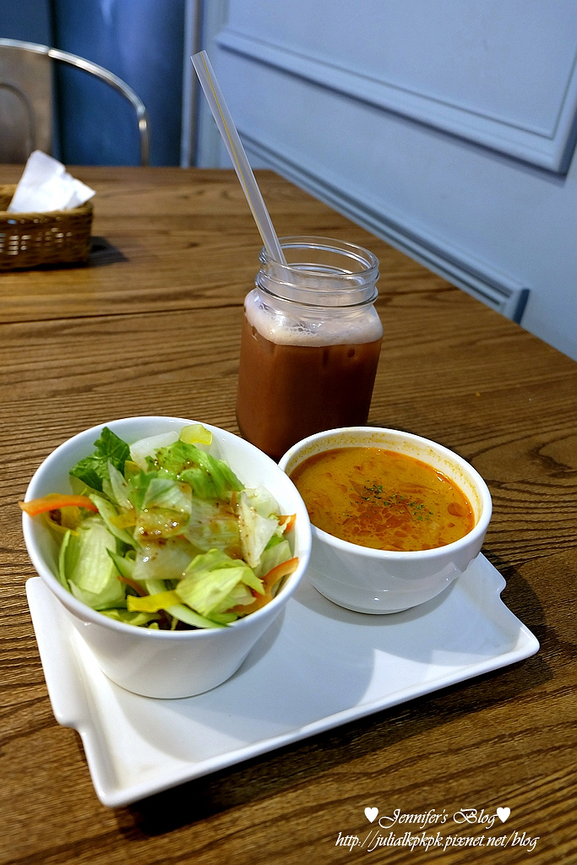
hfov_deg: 45.0
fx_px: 697
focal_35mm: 29
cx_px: 288
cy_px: 432
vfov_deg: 63.7
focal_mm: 19.2
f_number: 3.8
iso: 800
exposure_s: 1/10
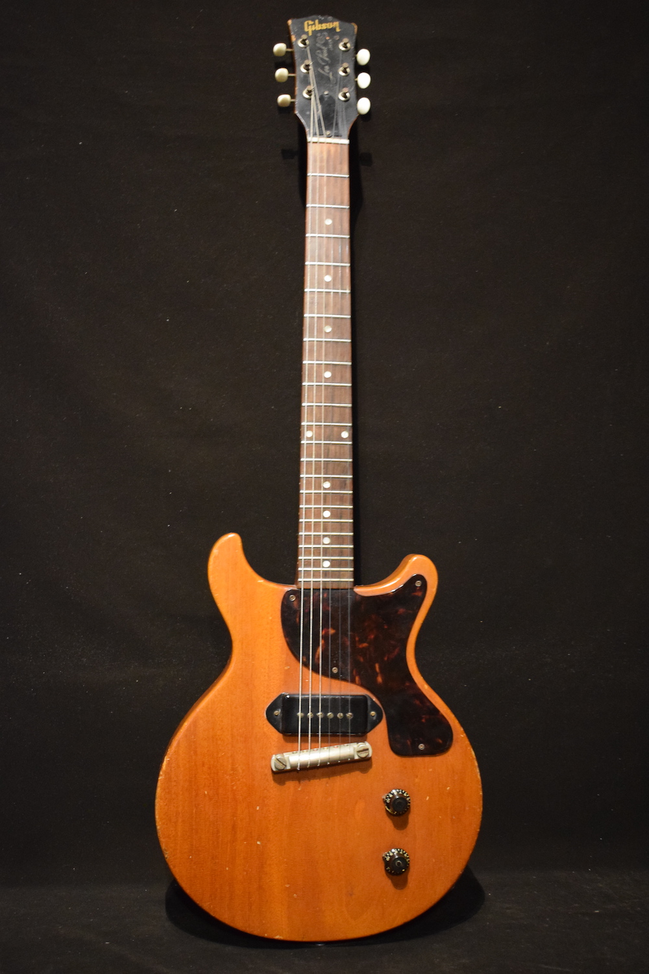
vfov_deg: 45.0
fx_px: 1176
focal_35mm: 44
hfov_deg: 30.8
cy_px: 487
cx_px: 324
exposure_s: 1/13
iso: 3200
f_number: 4.2
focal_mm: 29
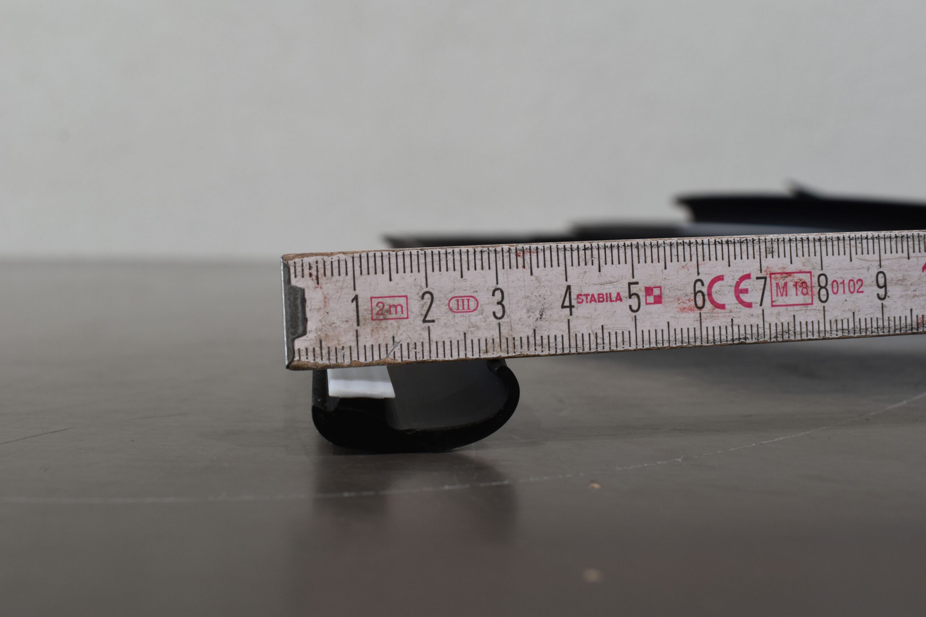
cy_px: 308
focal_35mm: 36
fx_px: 926
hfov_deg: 53.1
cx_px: 463
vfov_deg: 36.9
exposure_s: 1/60
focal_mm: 24
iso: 280
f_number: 8
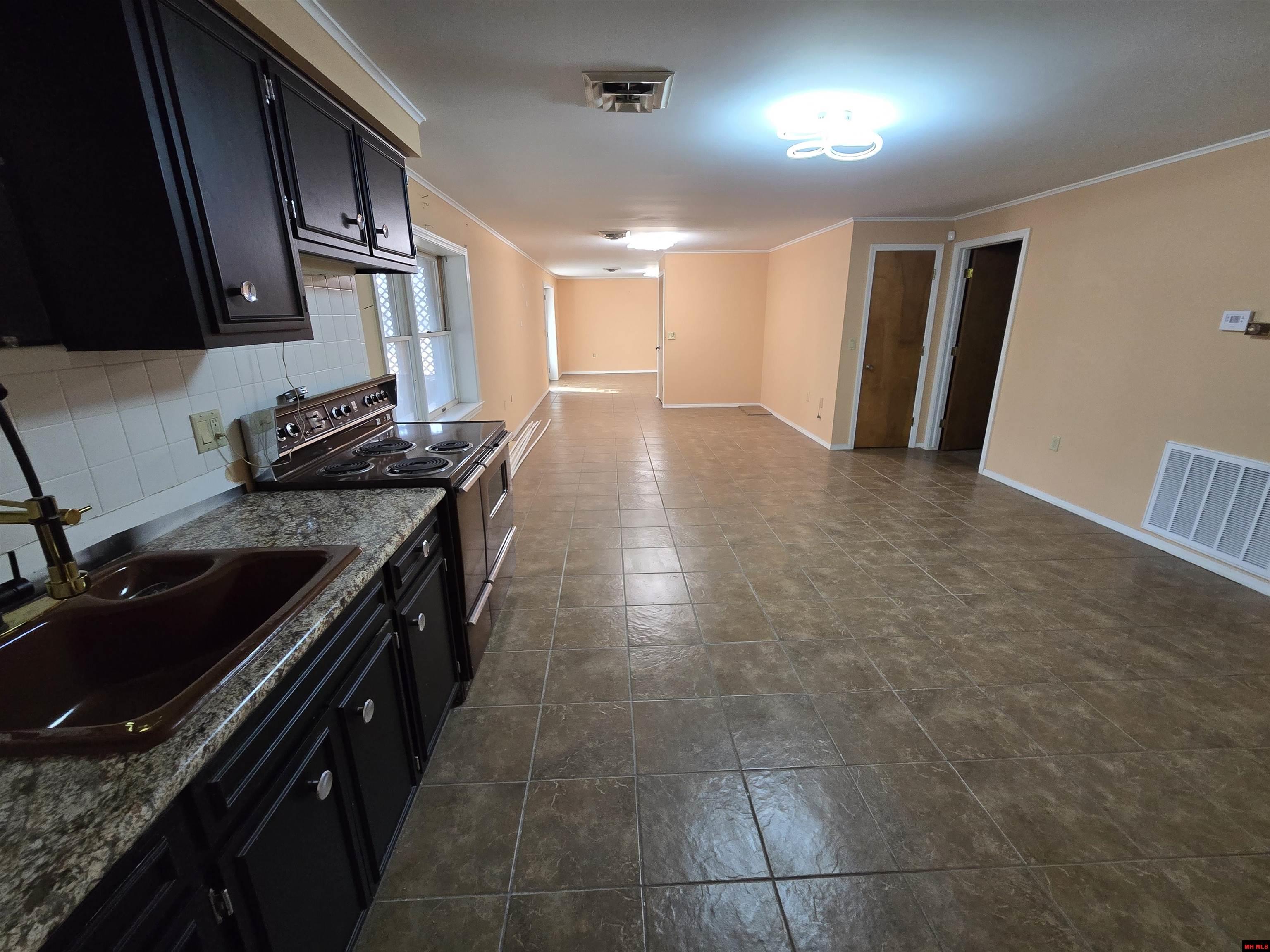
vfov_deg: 89.9
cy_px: 476
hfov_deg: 106.2
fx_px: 477
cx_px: 635
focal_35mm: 13
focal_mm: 2.2
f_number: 2.2
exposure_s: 1/60
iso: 320
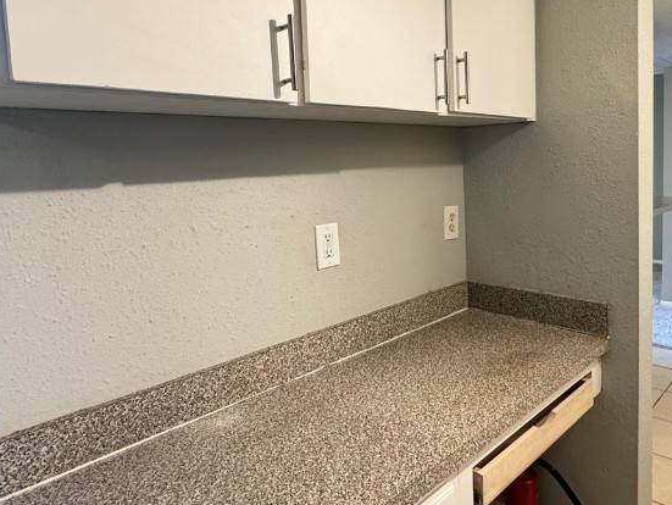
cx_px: 443
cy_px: 205
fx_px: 505
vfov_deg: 52.8
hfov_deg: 65.7
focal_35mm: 26
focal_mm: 2.22
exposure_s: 1/60
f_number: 2.2
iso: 640
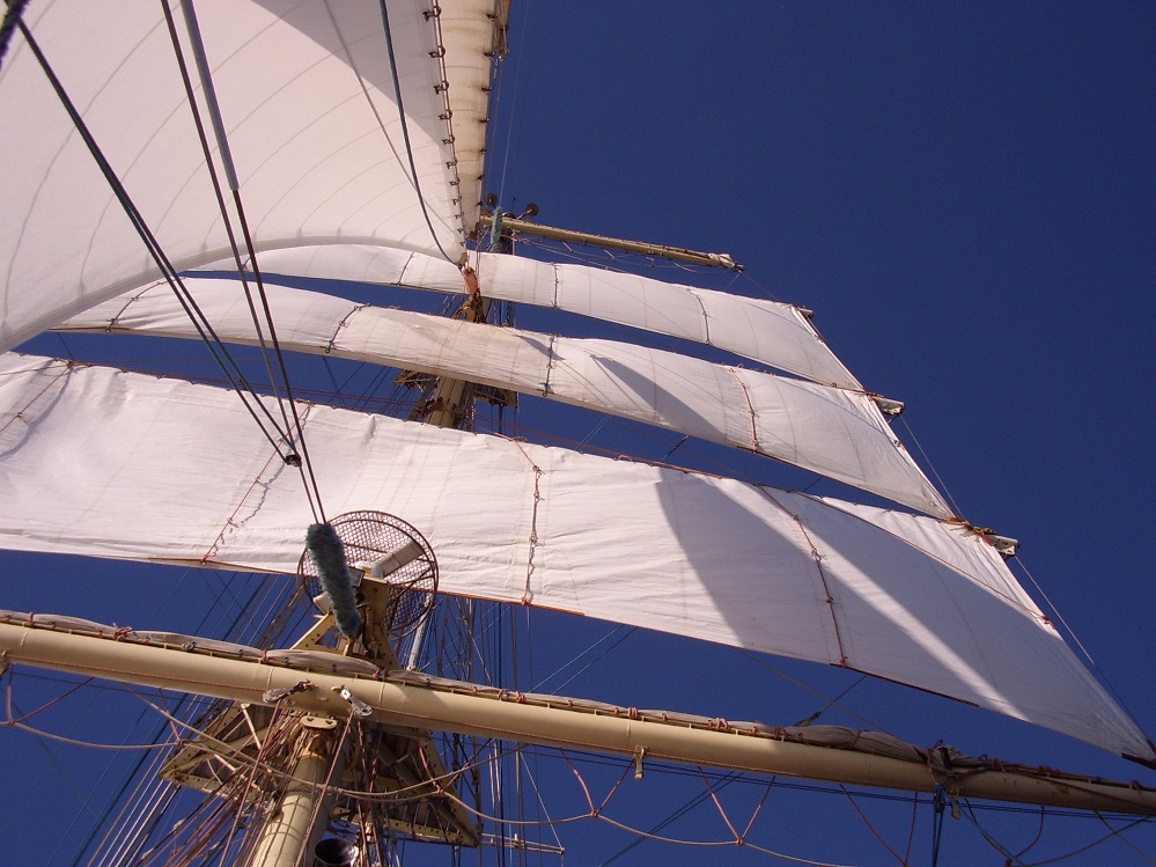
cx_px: 578
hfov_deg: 60.0
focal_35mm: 30
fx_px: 1002
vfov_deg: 46.8
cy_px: 434
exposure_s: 1/1542
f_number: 4.1
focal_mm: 5.8
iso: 71
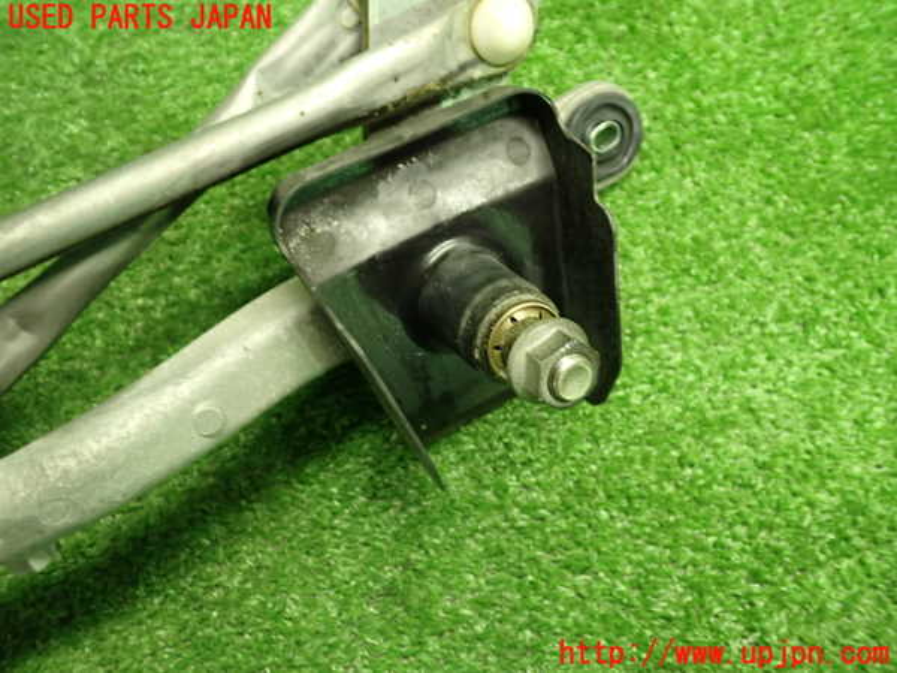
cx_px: 448
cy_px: 336
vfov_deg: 46.8
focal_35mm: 30
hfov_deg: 60.0
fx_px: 777
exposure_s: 1/30
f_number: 2.3
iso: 320
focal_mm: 5.4
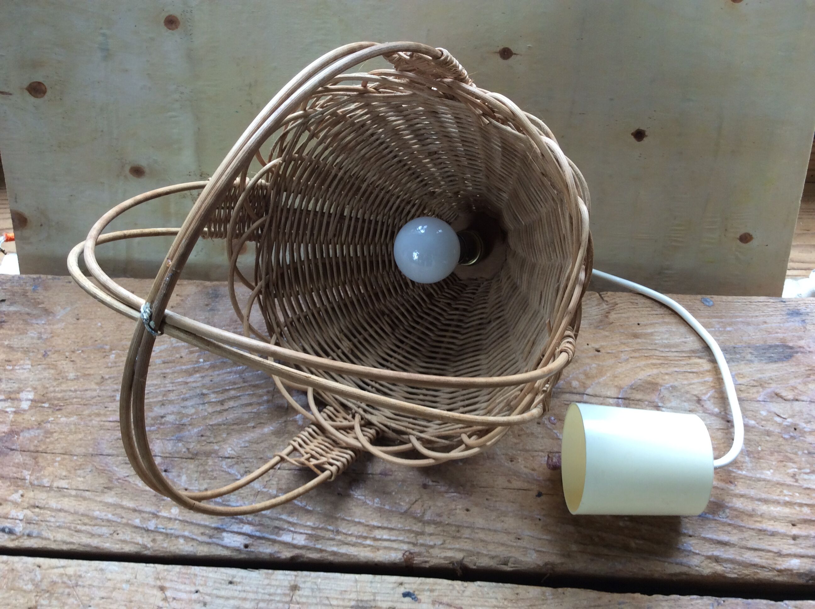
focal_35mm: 32
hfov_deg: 56.9
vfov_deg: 44.1
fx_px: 752
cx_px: 408
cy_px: 304
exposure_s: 1/25
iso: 40
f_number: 2.4
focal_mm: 3.3
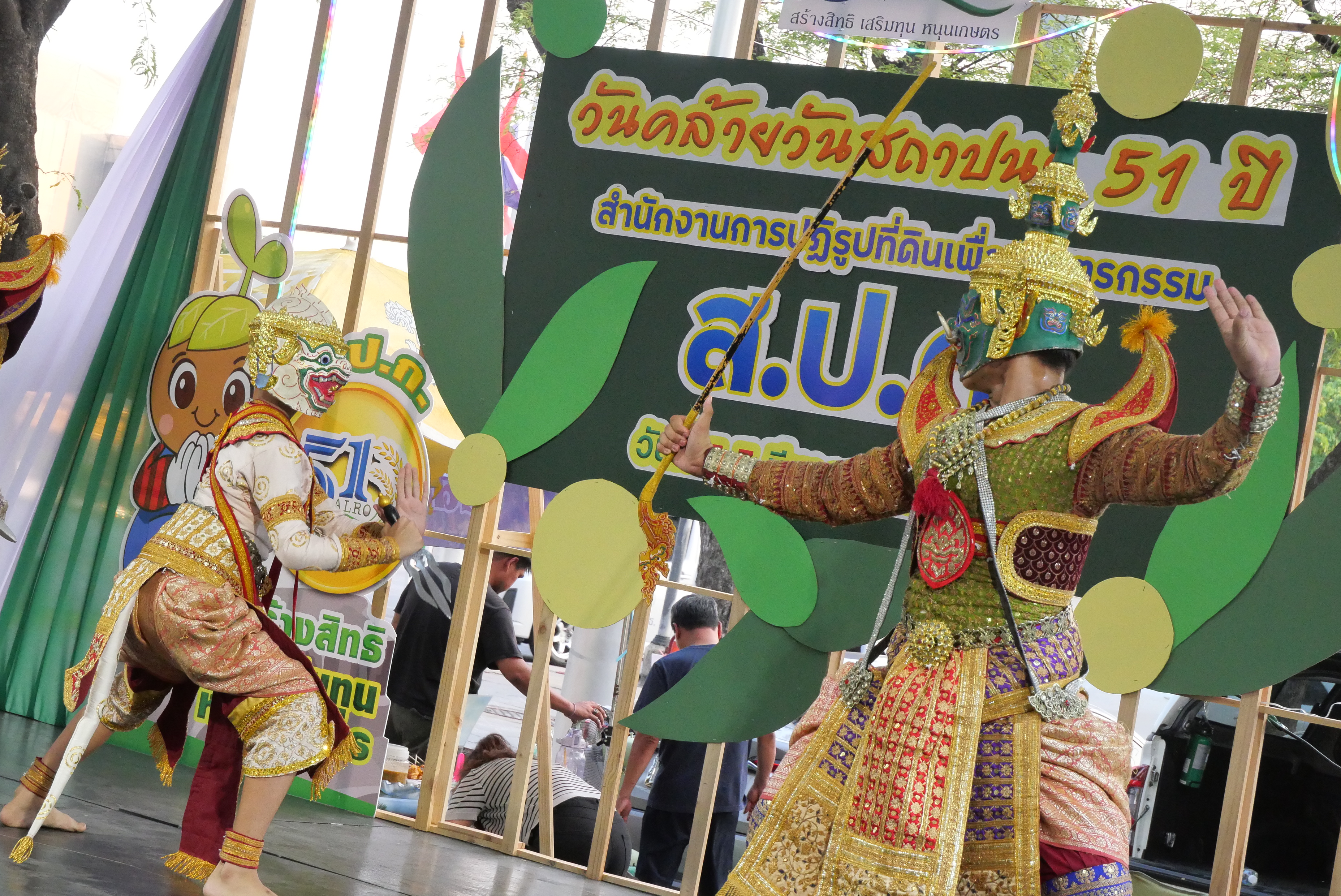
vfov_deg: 16.5
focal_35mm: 83
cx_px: 670
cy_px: 448
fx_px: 3094
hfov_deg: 24.5
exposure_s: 1/320
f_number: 7.1
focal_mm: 40
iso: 3200
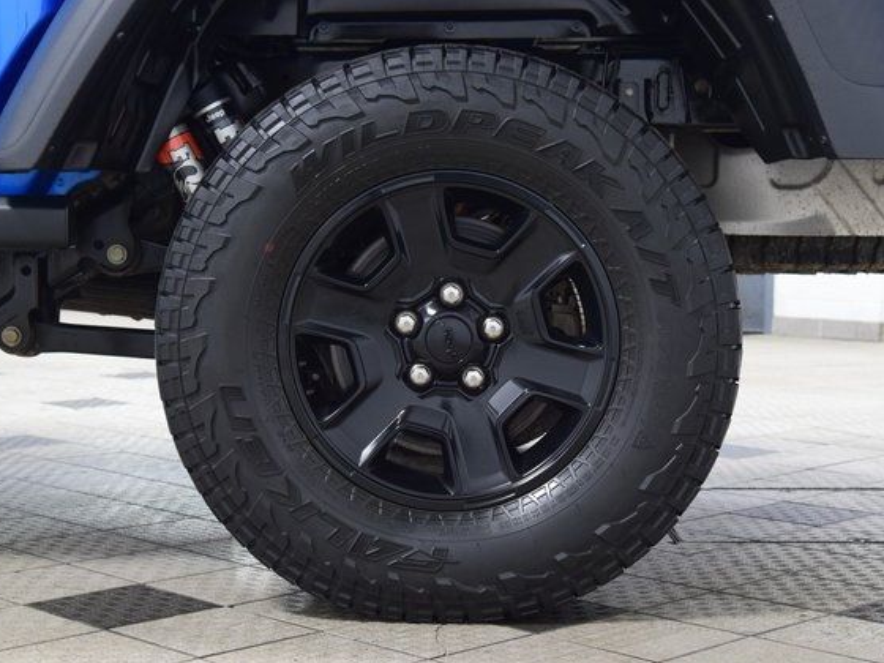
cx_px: 456
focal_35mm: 66
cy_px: 334
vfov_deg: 22.3
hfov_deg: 29.4
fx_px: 1685
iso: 1600
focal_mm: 40
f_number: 6.3
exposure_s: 1/15
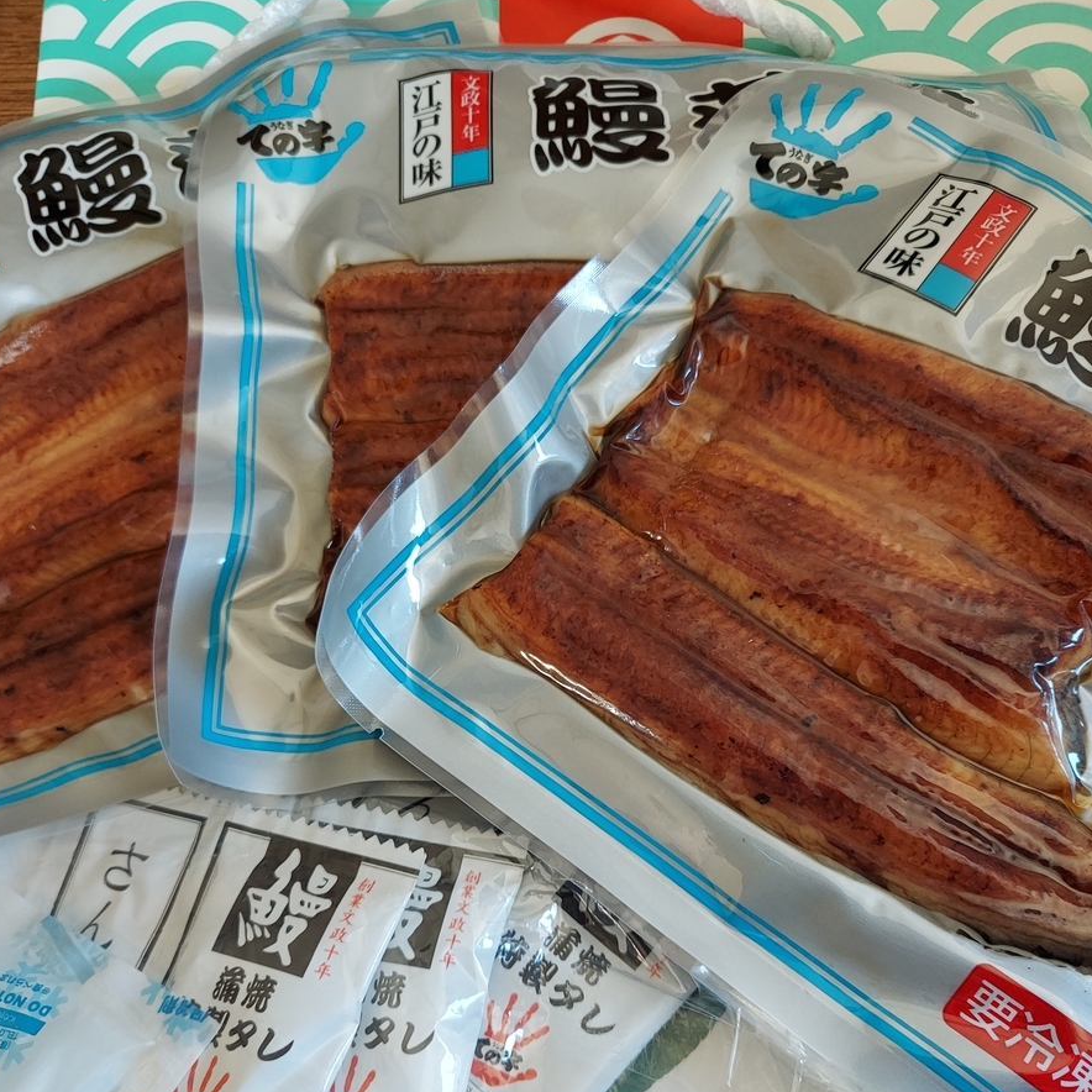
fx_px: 1071
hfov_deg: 54.0
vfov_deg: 53.6
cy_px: 658
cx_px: 544
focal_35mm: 30
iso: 200
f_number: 2
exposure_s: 1/50
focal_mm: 4.6
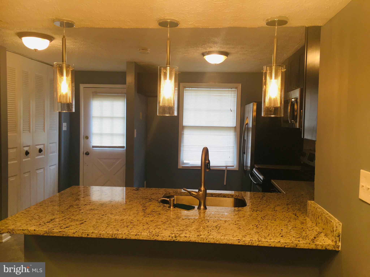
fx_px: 310
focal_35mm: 29
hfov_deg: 61.7
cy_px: 138
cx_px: 185
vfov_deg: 48.2
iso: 50
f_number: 2.2
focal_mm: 4.15
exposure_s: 1/30
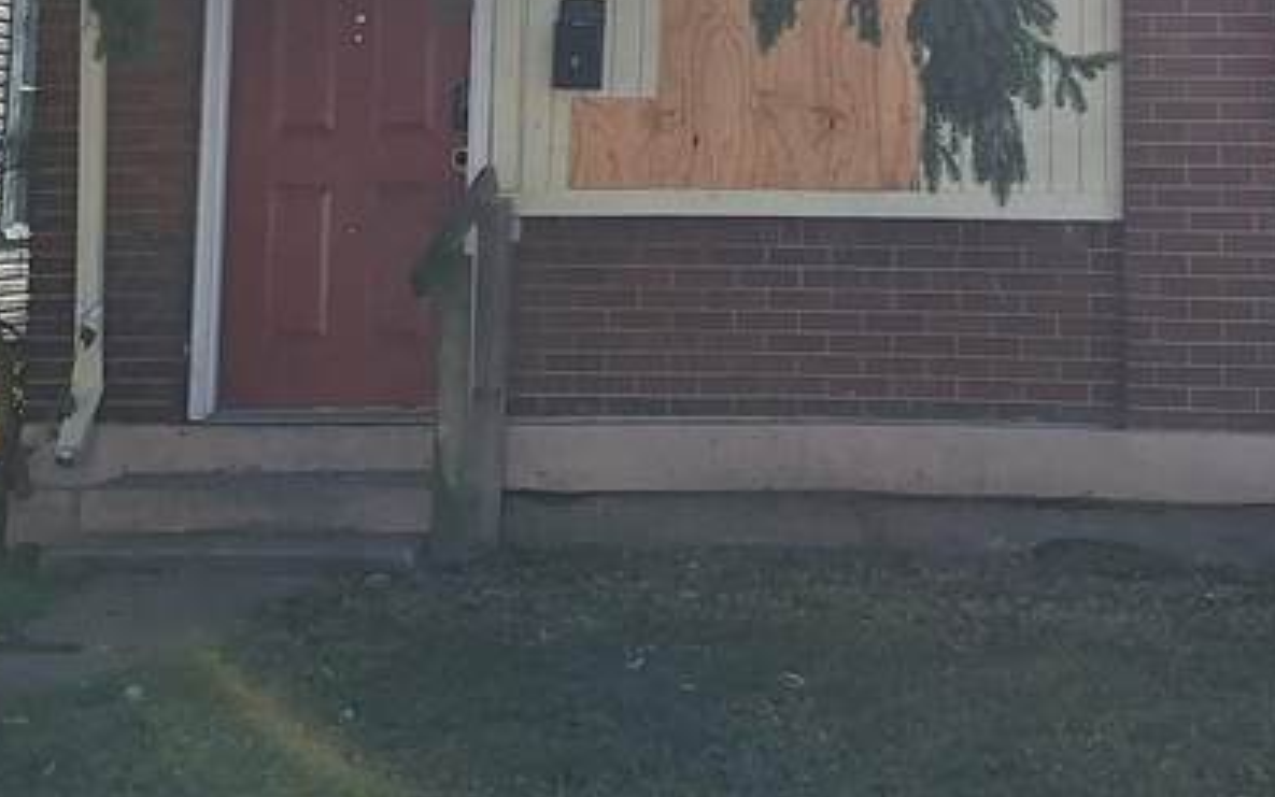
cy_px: -181
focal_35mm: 79
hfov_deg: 25.8
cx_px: 984
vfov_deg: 15.8
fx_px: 2745
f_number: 1.8
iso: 40
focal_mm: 5.54
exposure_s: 1/3378
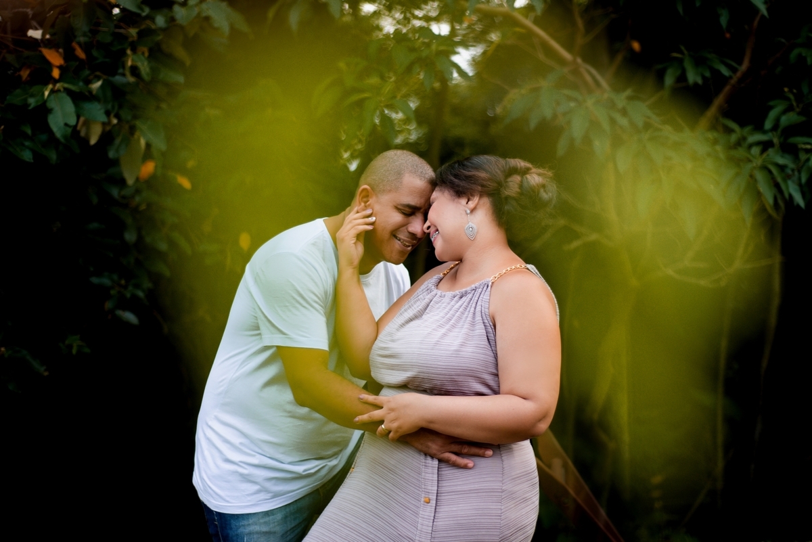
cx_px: 406
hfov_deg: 39.6
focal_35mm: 50
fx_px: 1128
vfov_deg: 27.0
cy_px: 271
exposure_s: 1/250
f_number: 2.2
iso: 160
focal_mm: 50
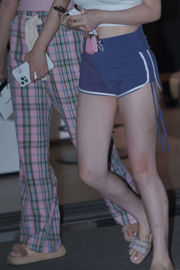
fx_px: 1762
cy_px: 83
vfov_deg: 8.8
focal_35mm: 235
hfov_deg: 5.8
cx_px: 108
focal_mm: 135
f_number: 3.2
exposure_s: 1/200
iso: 500
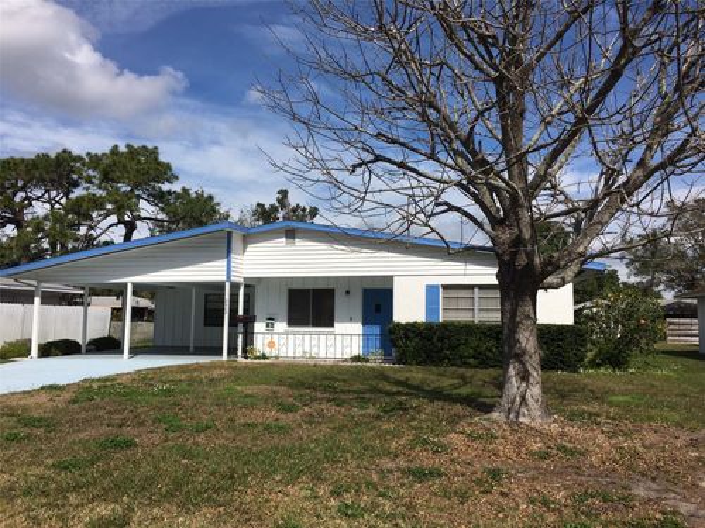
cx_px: 352
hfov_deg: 61.7
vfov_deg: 48.2
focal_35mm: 29
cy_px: 264
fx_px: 591
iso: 25
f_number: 2.2
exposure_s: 1/2849
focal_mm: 4.15
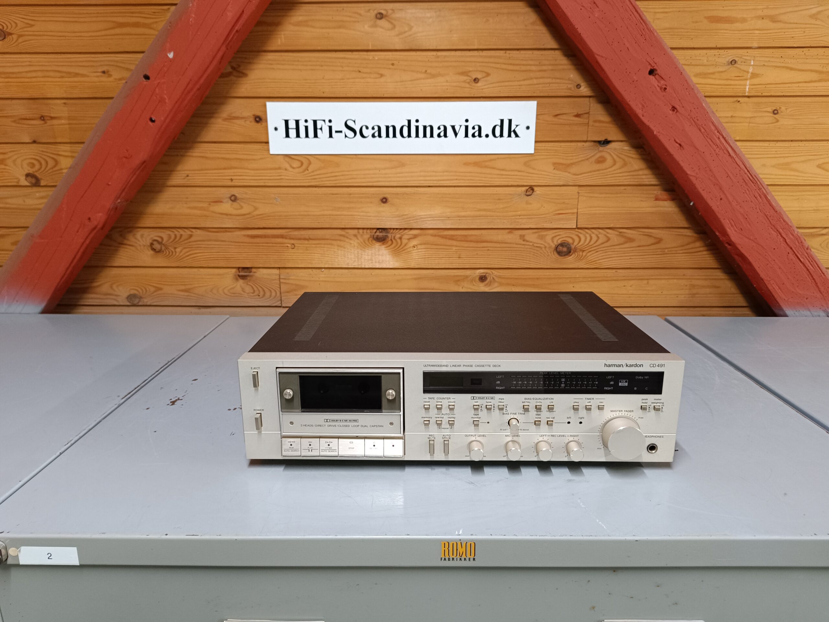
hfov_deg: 71.6
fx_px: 575
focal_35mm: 24
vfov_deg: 56.8
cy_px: 311
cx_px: 414
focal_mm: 5.59
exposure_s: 1/33.3
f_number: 1.88
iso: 648
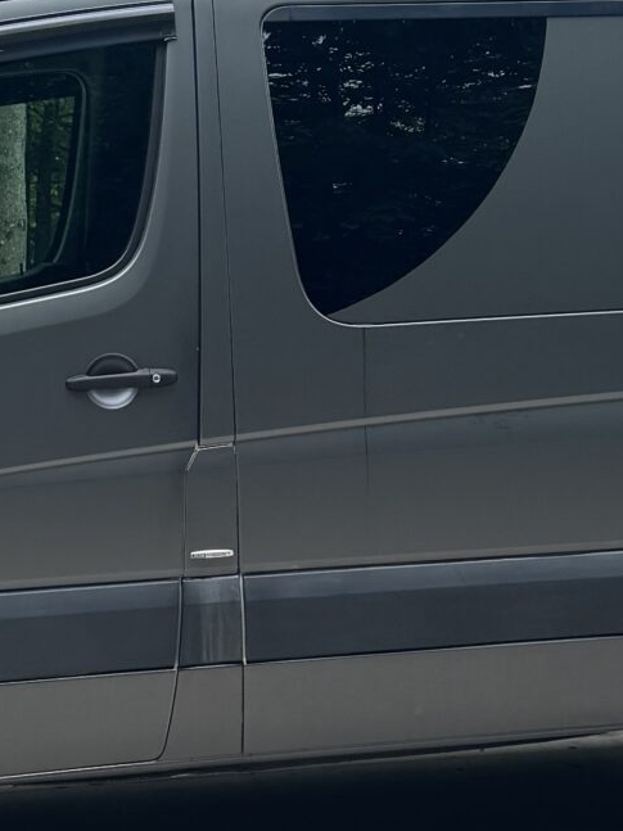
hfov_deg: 15.6
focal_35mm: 95
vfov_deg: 20.5
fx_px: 2280
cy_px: 229
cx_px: 343
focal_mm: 6.76
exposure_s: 1/412
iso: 80
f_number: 1.78
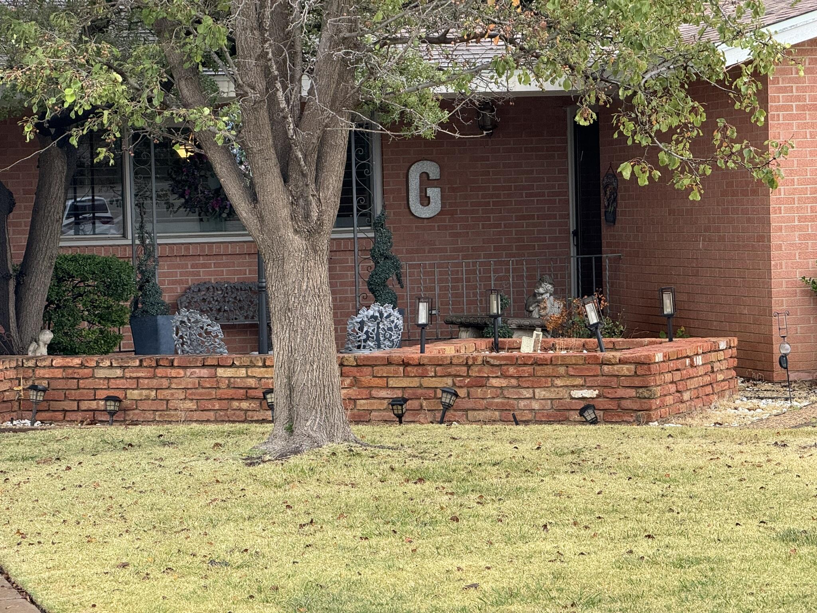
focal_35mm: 120
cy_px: 306
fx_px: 2832
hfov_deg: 16.4
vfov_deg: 12.3
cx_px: 408
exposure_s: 1/99
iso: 100
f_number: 2.8
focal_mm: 15.66
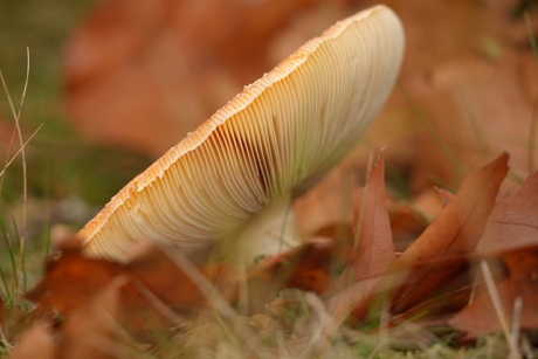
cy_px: 180
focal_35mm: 286
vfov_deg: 4.8
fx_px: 4275
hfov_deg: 7.2
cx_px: 269
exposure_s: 1/40
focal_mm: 286
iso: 250
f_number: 6.3
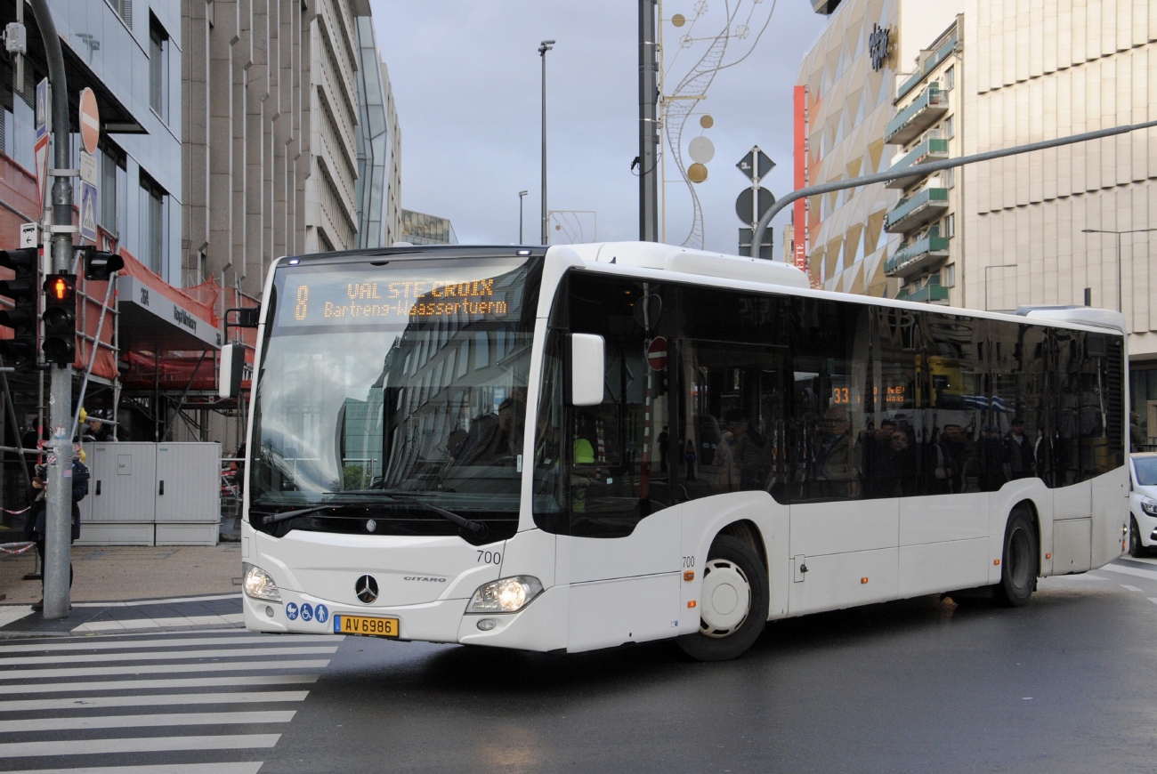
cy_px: 387
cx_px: 578
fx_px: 1930
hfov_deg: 33.4
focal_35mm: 60
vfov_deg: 22.7
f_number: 4.5
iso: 500
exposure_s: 1/500
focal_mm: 40
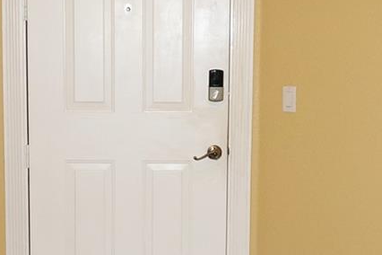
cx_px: 167
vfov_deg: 15.2
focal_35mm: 90
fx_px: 955
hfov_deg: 22.6
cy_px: 165
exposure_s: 1/160
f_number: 4
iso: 640
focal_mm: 16
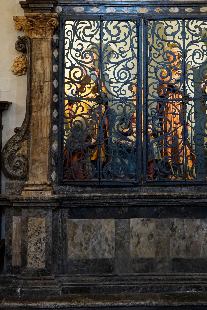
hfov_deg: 21.8
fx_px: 535
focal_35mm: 62
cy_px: 105
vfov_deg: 32.1
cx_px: 141
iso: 6400
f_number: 4.5
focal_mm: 42
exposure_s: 1/125
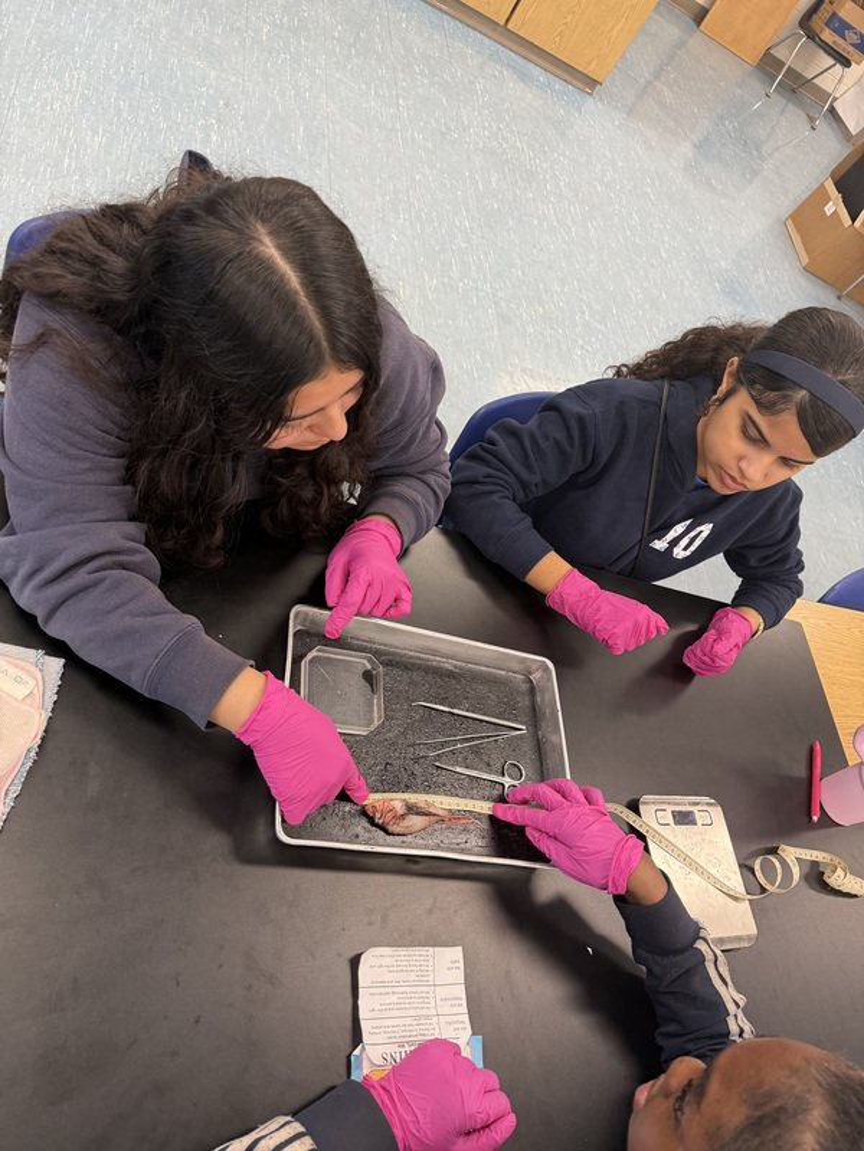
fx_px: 799
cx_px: 432
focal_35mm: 24
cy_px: 576
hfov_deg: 56.8
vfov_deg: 71.6
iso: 200
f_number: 1.78
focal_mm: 6.76
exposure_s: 1/71
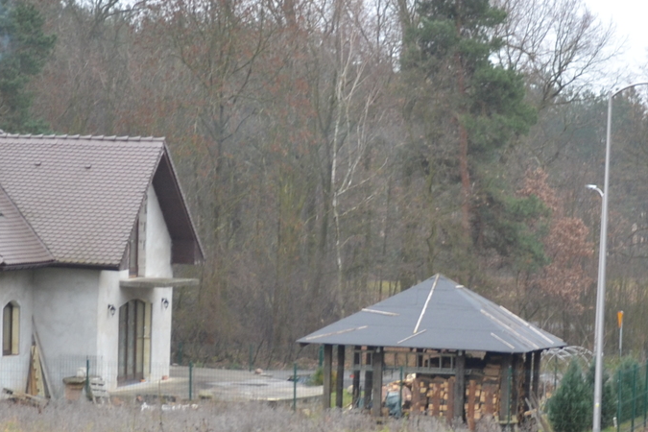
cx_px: 348
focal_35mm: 149
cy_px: 464
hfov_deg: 13.7
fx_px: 2689
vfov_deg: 9.1
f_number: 4.5
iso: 400
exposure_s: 1/80
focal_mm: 35
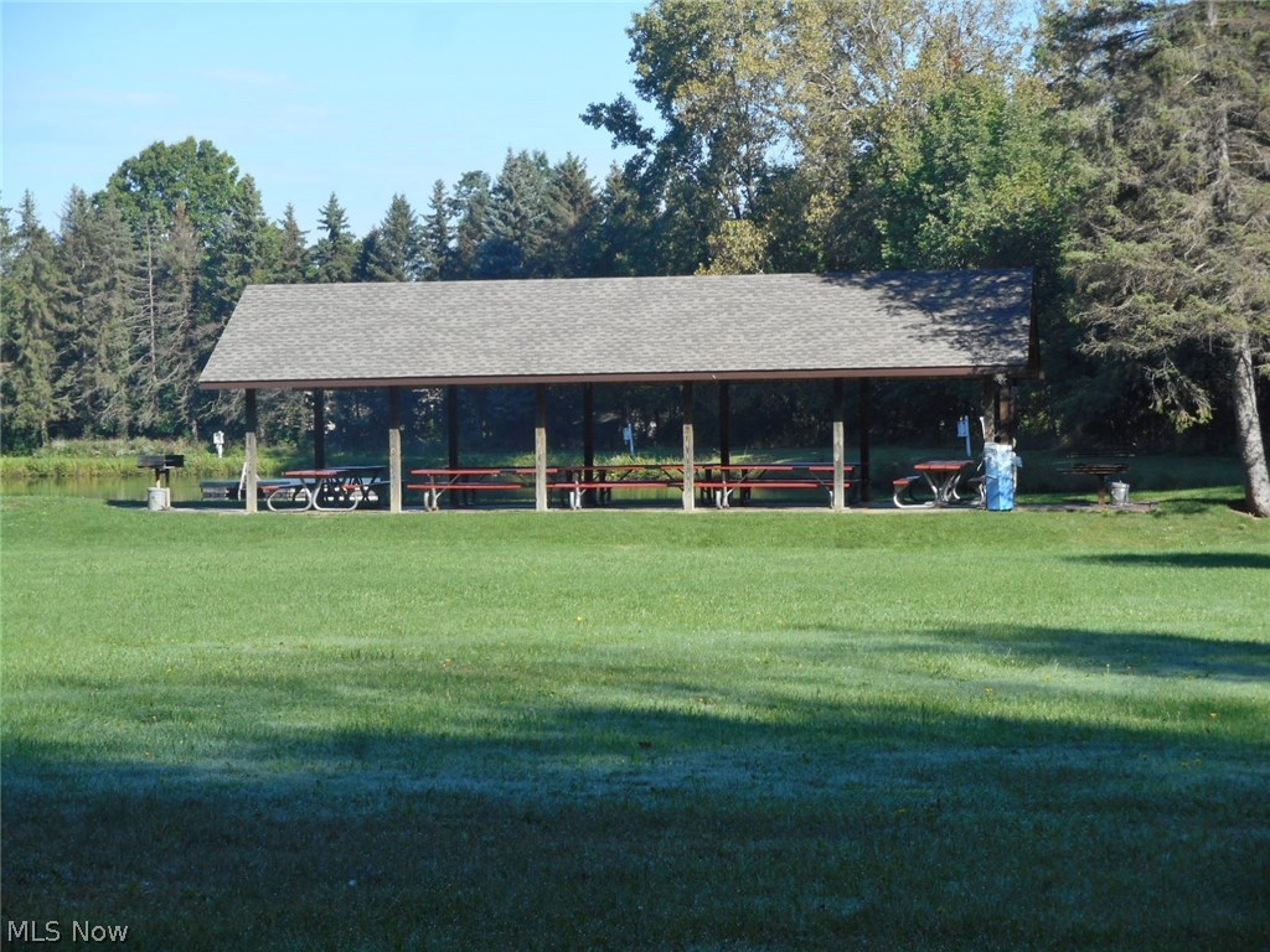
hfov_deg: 19.3
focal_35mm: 102
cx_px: 635
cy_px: 476
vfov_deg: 14.5
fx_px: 3742
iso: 80
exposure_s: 1/200
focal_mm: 18.2
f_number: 5.8
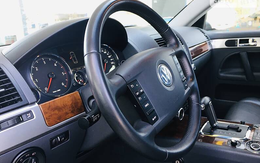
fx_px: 220
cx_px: 131
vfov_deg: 40.6
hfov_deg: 61.2
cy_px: 88
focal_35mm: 31
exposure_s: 1/33
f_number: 2.2
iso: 40
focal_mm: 4.2
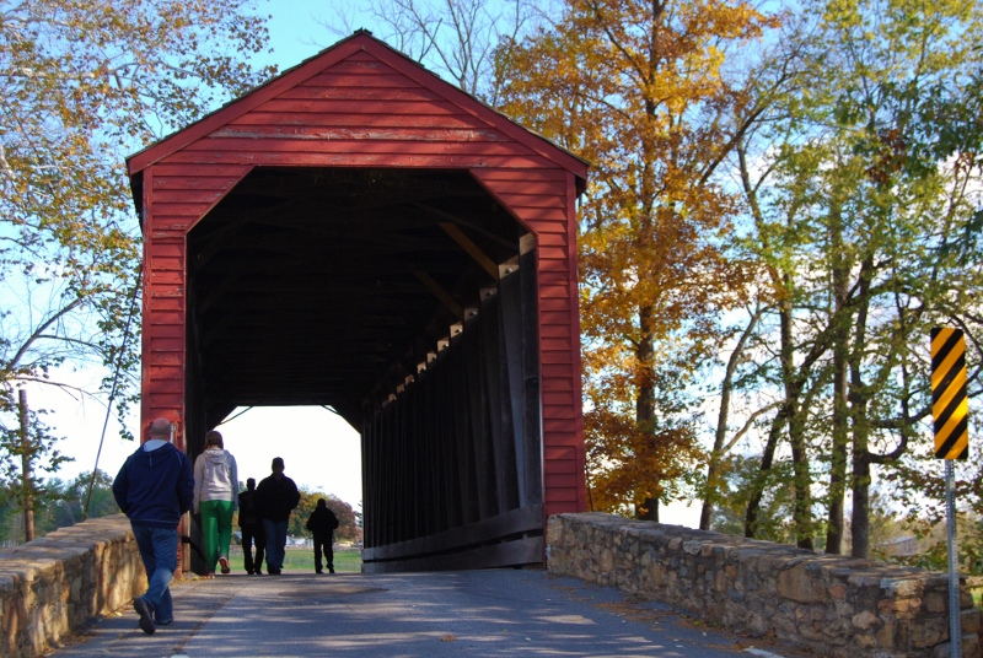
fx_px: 1723
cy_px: 329
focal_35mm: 63
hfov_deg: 31.8
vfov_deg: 21.6
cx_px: 492
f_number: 6.3
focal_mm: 42
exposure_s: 1/160
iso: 200
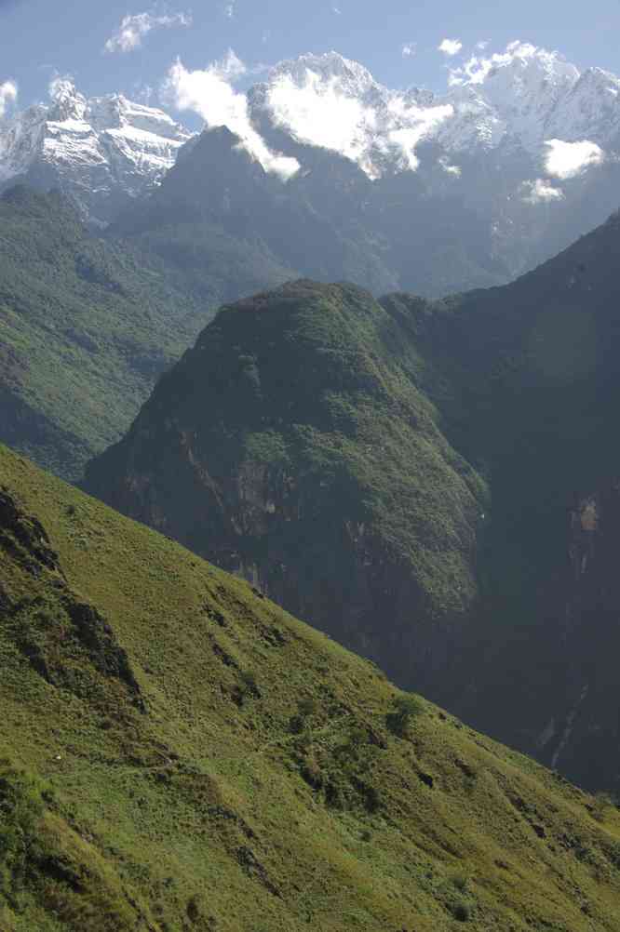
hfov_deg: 27.7
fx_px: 1258
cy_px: 466
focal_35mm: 49
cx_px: 310
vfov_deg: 40.7
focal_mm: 32.4
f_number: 9.5
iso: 100
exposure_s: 1/90
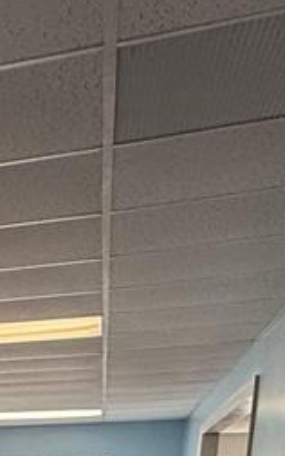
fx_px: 933
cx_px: -361
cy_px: 667
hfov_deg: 13.6
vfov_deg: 22.8
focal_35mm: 75
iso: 160
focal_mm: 2.22
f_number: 2.2
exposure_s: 1/120
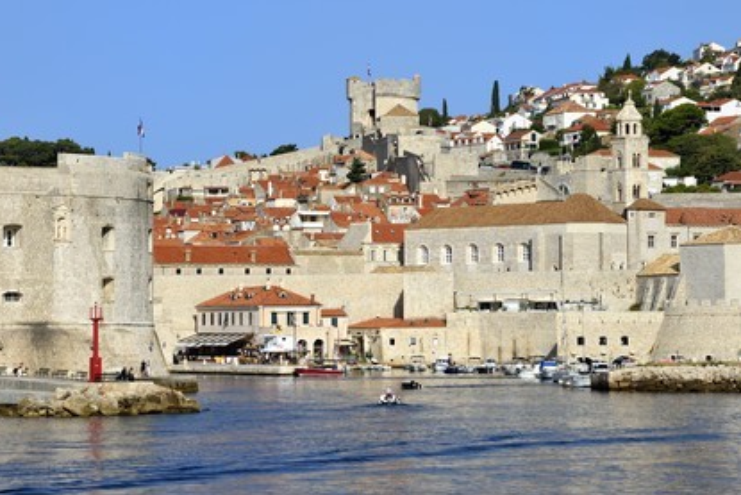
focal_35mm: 142
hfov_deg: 14.4
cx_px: 370
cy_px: 248
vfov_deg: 9.7
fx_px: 2924
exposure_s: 1/320
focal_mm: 140
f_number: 13
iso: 200
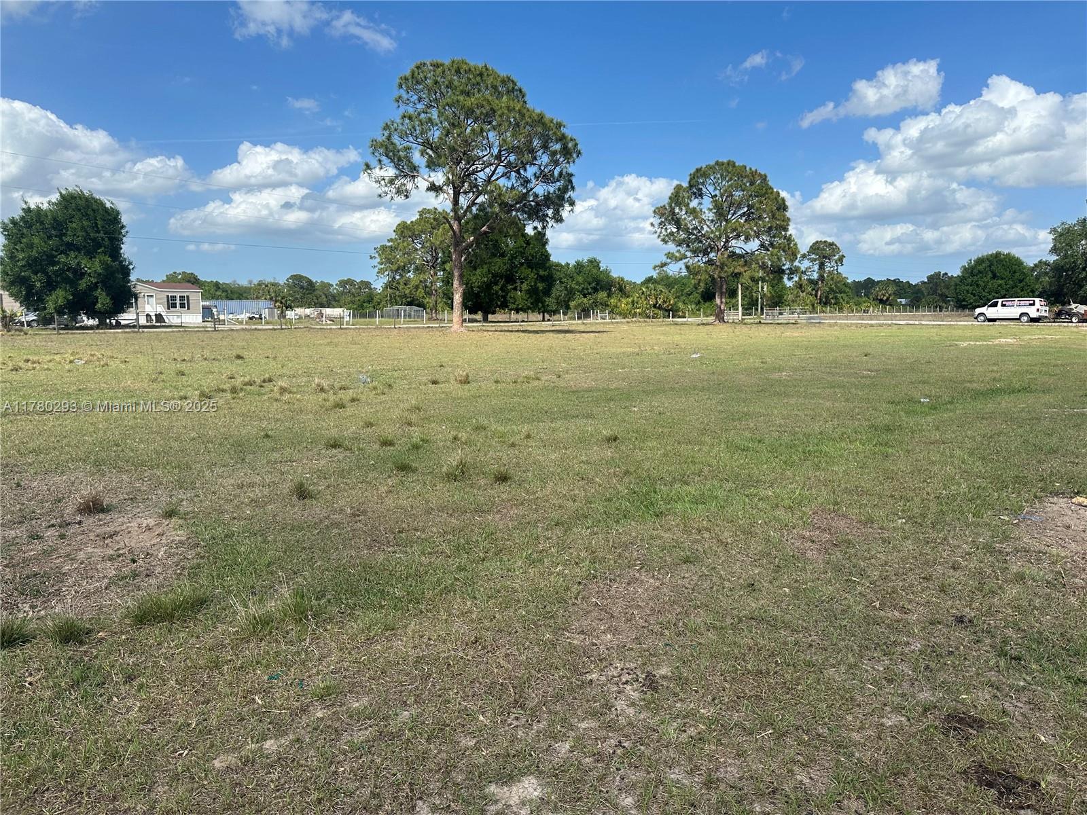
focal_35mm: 24
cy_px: 408
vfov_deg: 56.8
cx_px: 544
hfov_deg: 71.6
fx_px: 754
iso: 80
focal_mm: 6.86
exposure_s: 1/4184
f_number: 1.78
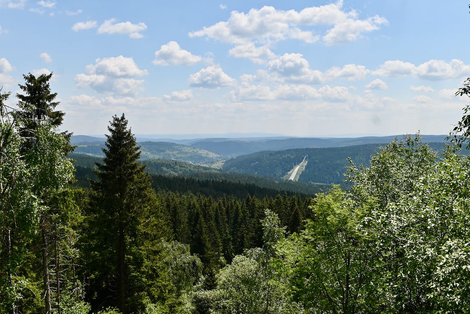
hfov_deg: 53.1
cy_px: 157
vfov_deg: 36.9
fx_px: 470
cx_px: 235
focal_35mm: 36
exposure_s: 1/320
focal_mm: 24
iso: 100
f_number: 6.3
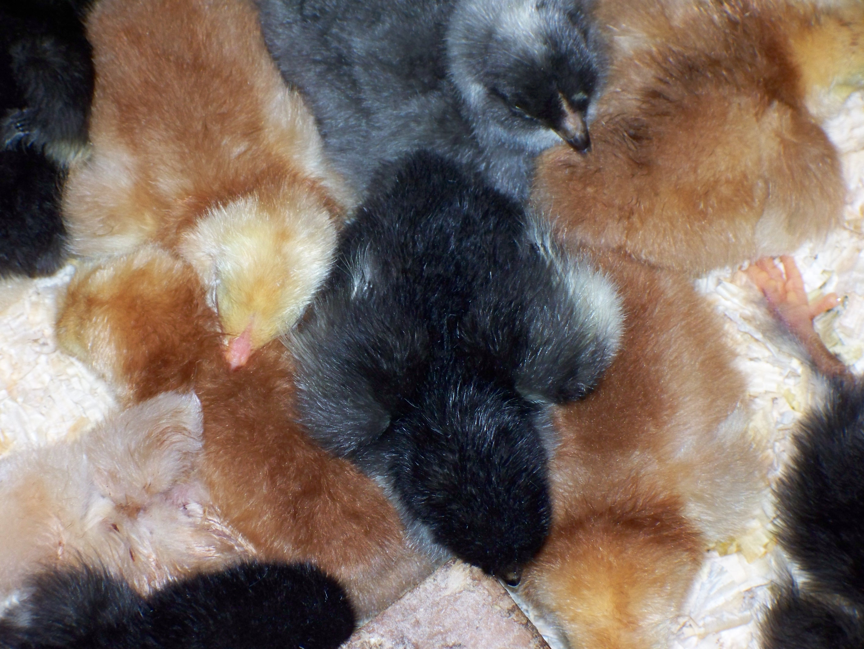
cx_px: 432
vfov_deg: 8.3
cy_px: 324
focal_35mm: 180
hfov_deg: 11.0
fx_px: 4496
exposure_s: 1/100
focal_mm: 37.7
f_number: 5.1
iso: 200
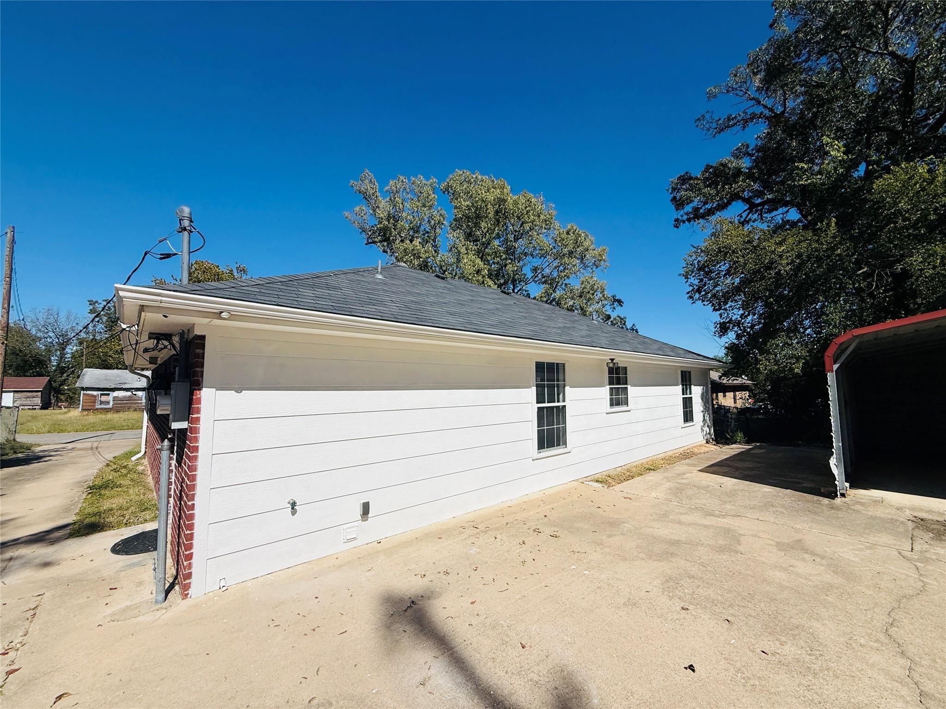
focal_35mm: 14
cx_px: 473
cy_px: 354
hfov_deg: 102.1
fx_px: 383
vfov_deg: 85.7
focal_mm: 2.22
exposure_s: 1/6173
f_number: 2.2
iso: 50
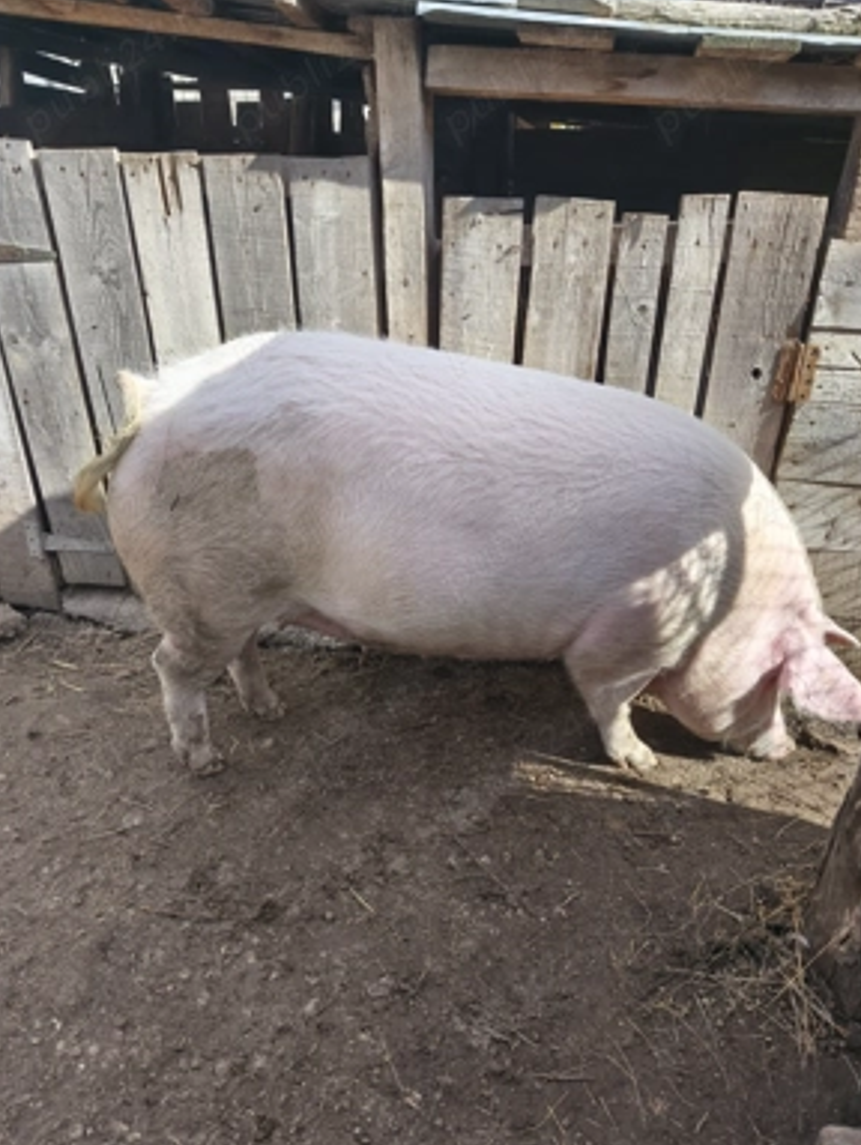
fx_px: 795
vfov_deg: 71.5
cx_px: 433
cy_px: 571
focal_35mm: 24
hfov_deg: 56.9
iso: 64
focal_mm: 6.18
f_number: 1.65
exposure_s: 1/99.9
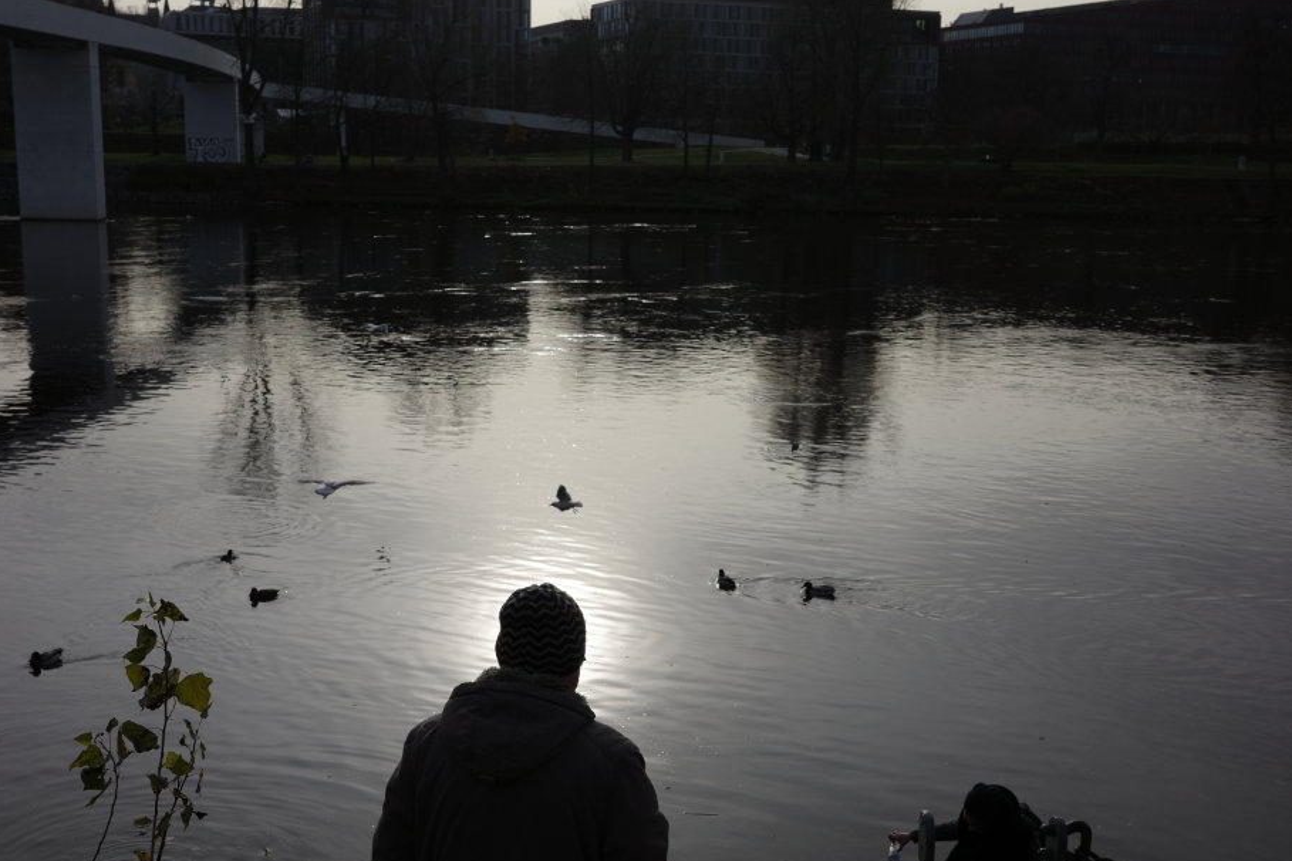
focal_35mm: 44
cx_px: 590
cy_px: 446
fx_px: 1579
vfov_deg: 30.5
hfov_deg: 44.5
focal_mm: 26
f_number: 5.6
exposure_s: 1/1600
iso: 200
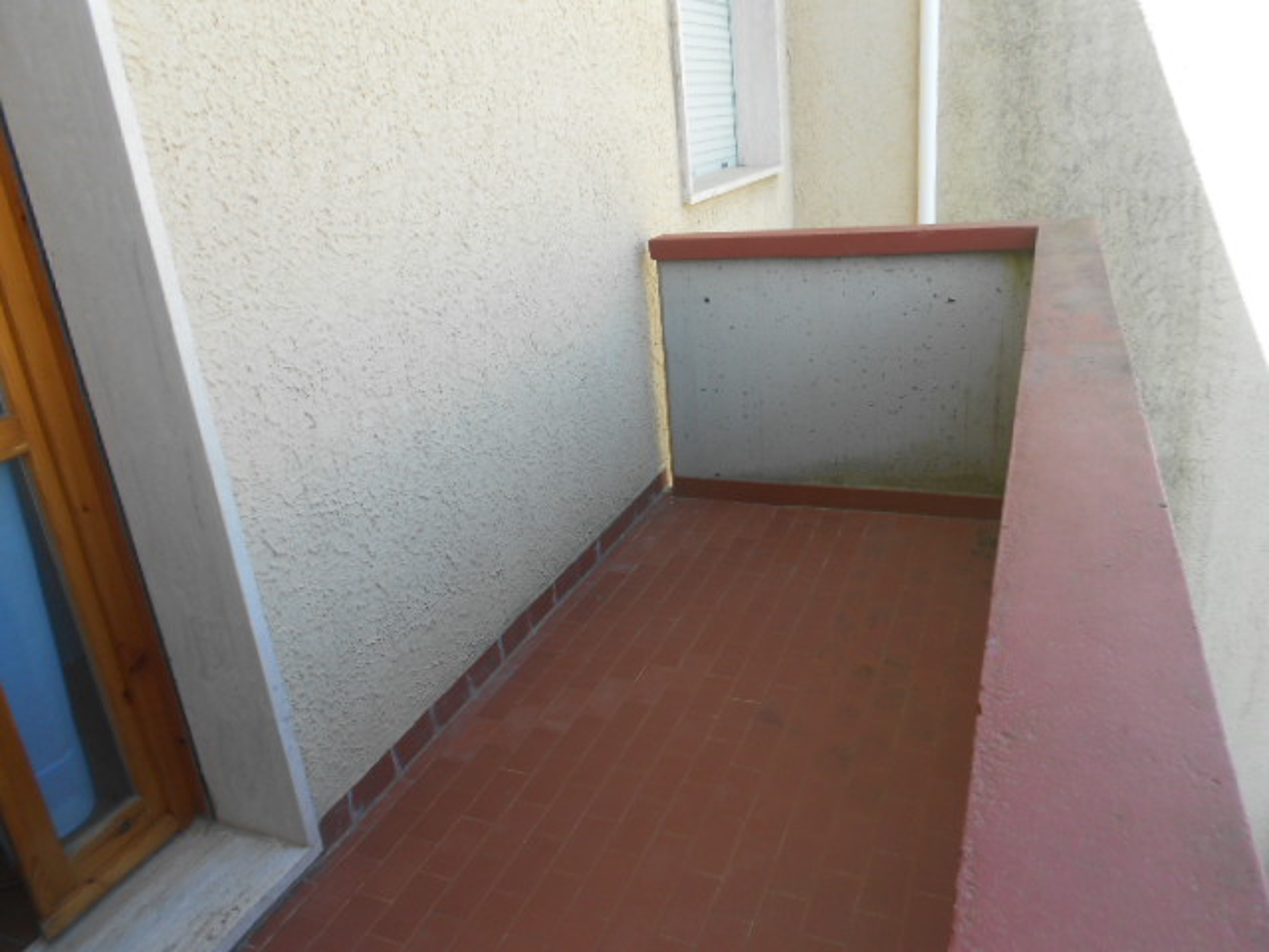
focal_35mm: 26
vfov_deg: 53.1
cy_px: 476
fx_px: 953
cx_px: 634
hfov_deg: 67.3
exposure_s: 1/125
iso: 80
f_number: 3.2
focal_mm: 4.6
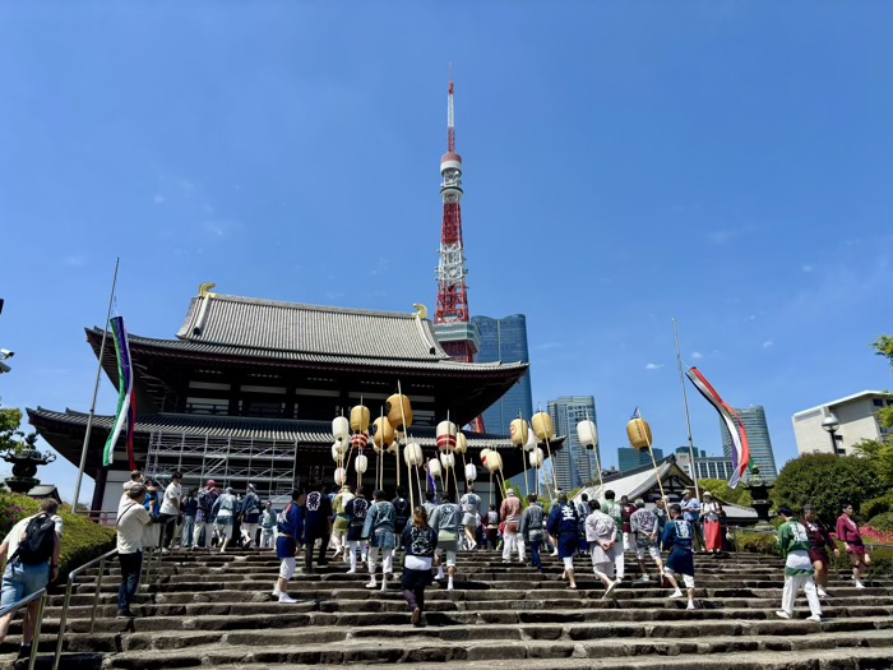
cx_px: 446
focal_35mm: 26
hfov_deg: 67.3
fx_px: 671
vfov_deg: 53.1
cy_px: 335
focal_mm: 5.96
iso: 50
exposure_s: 1/3534
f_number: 1.6
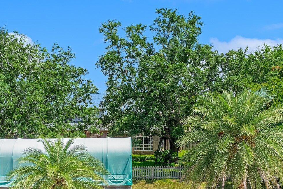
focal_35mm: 76
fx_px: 597
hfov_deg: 26.7
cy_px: 186
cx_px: 144
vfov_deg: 17.5
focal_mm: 24
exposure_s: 1/100
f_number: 8
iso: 500
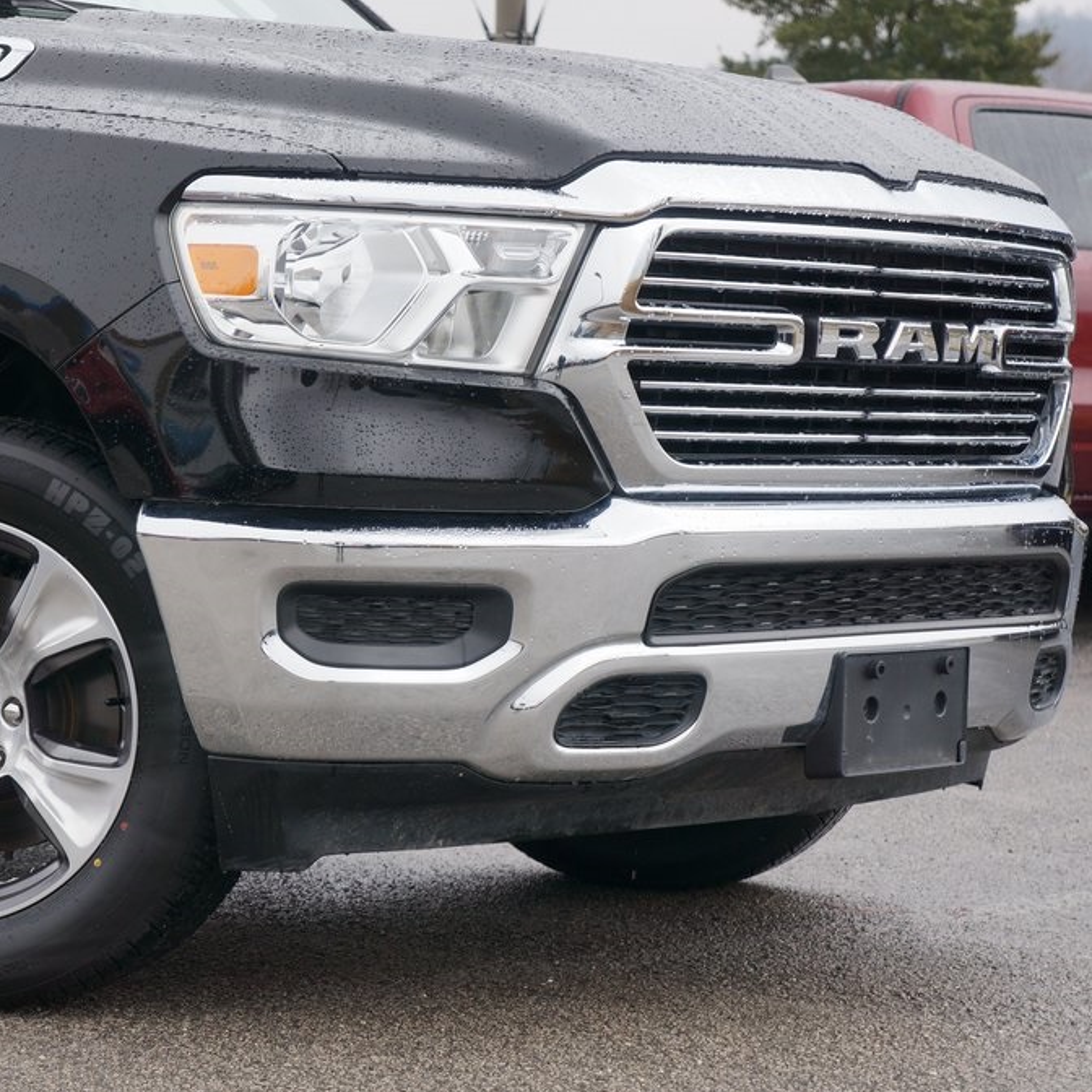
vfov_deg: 16.3
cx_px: 428
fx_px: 3806
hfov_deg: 16.3
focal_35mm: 107
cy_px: 549
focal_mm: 55
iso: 200
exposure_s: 1/100
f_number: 5.6
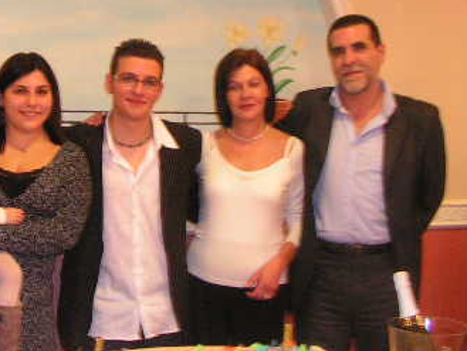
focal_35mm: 70
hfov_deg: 27.1
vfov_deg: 20.8
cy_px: 71
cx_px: 75
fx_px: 945
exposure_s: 1/10
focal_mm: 6
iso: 200
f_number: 3.2
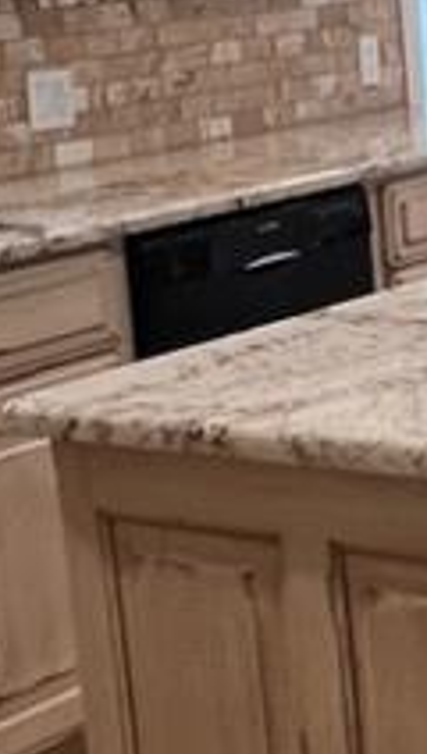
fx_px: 2003
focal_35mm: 100
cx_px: 614
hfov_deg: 11.7
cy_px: 320
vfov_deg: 21.3
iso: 125
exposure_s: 1/120
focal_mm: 1.57
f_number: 1.8
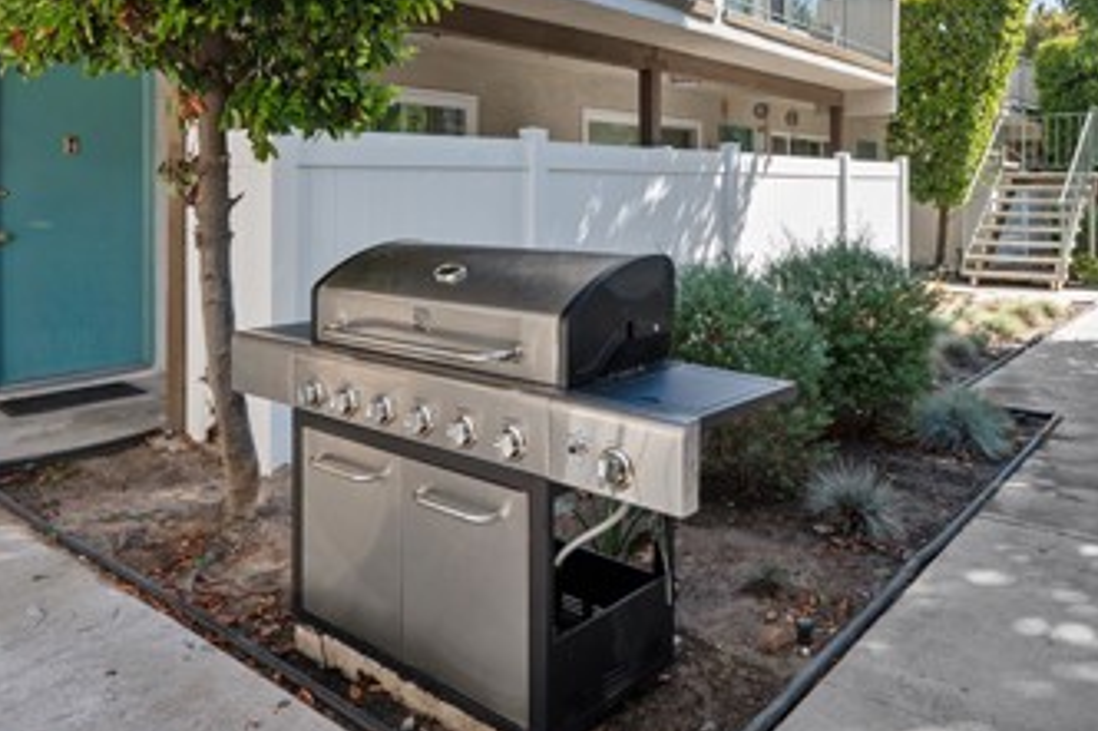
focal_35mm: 27
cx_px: 575
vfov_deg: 46.5
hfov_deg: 67.4
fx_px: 823
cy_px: 202
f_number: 9
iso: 100
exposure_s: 1/50
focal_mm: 14
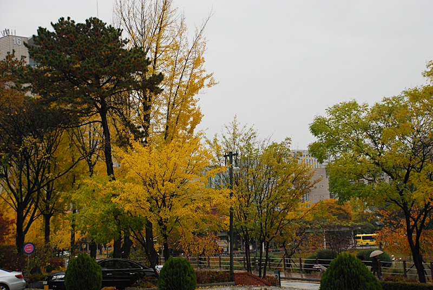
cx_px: 216
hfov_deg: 27.0
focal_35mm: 75
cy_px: 145
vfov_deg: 18.2
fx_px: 903
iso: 400
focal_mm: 50
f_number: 5
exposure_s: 1/50
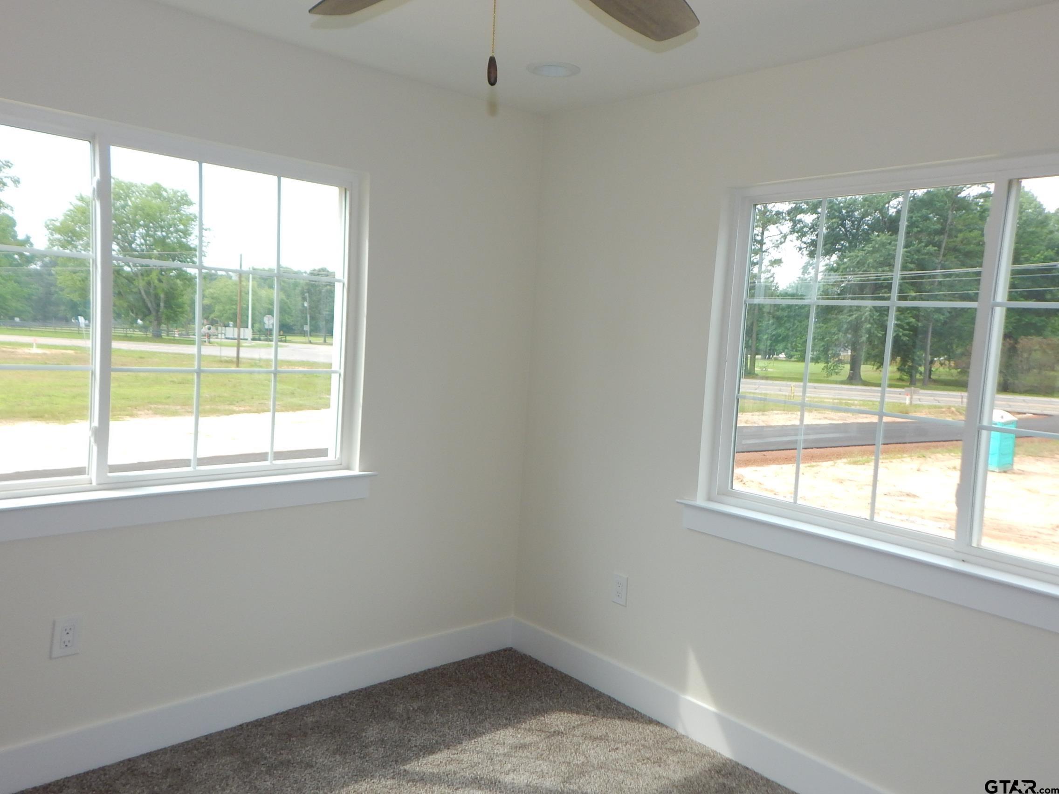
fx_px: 673
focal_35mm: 22
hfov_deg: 76.4
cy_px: 397
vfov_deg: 61.1
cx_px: 530
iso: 125
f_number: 3
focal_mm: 4
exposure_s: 1/200
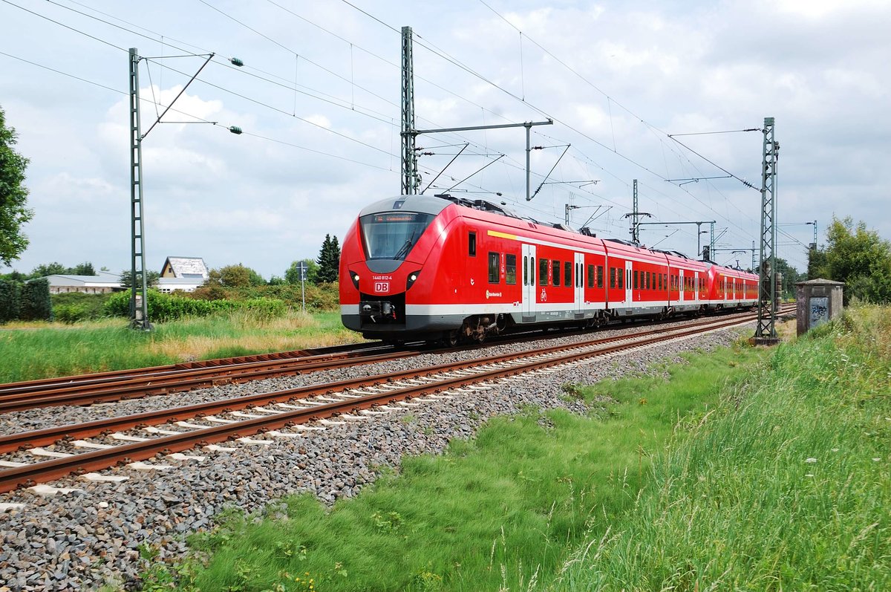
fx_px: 1187
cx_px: 446
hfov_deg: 41.2
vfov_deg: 28.0
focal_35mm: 48
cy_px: 296
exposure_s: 1/400
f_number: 8
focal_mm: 32
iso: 200
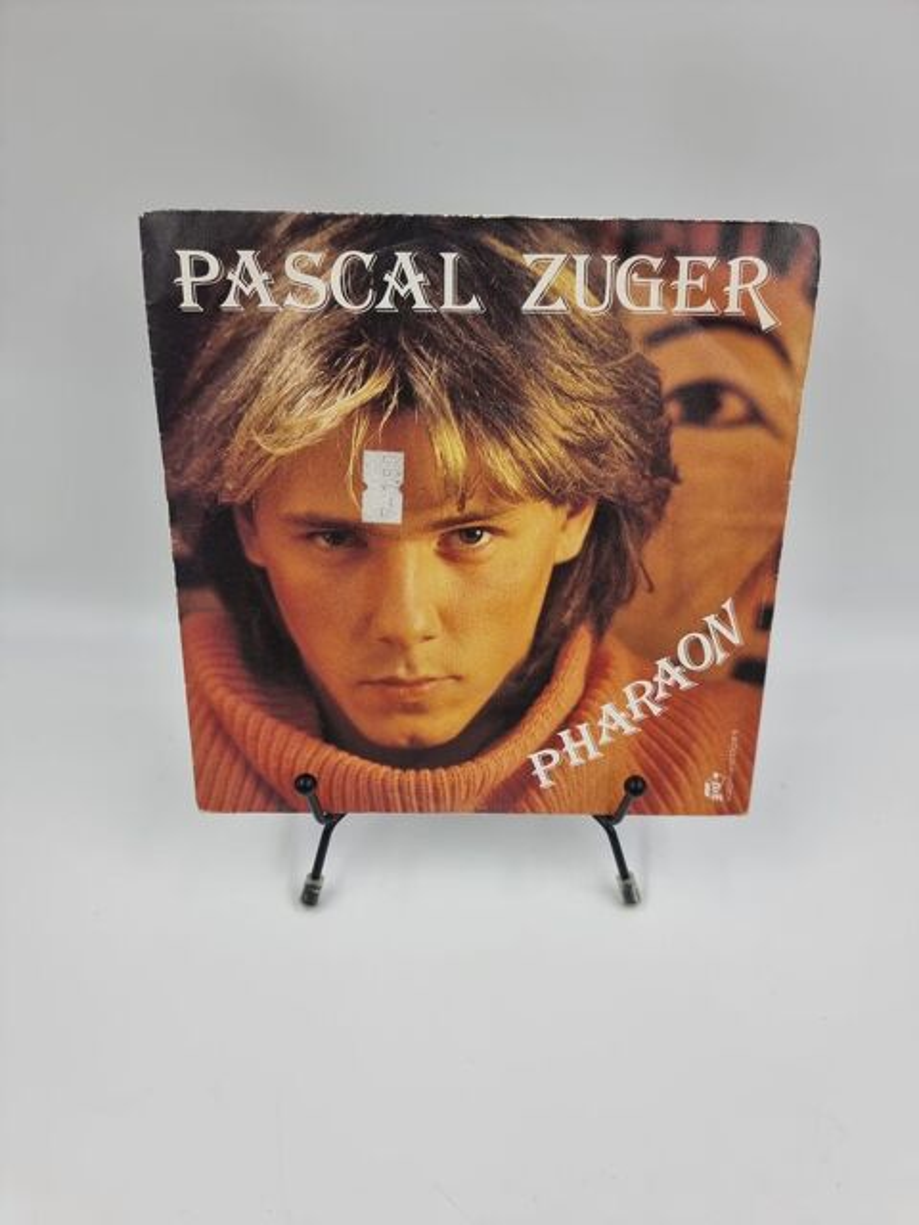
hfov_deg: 56.8
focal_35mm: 24
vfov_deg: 71.6
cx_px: 460
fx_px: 850
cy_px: 612
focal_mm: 6.7
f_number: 1.8
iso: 50
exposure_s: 1/100
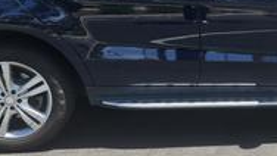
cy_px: 12
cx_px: 224
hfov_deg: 30.6
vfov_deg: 17.7
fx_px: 492
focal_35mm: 67
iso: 20
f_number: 1.8
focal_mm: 5.4
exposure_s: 1/562
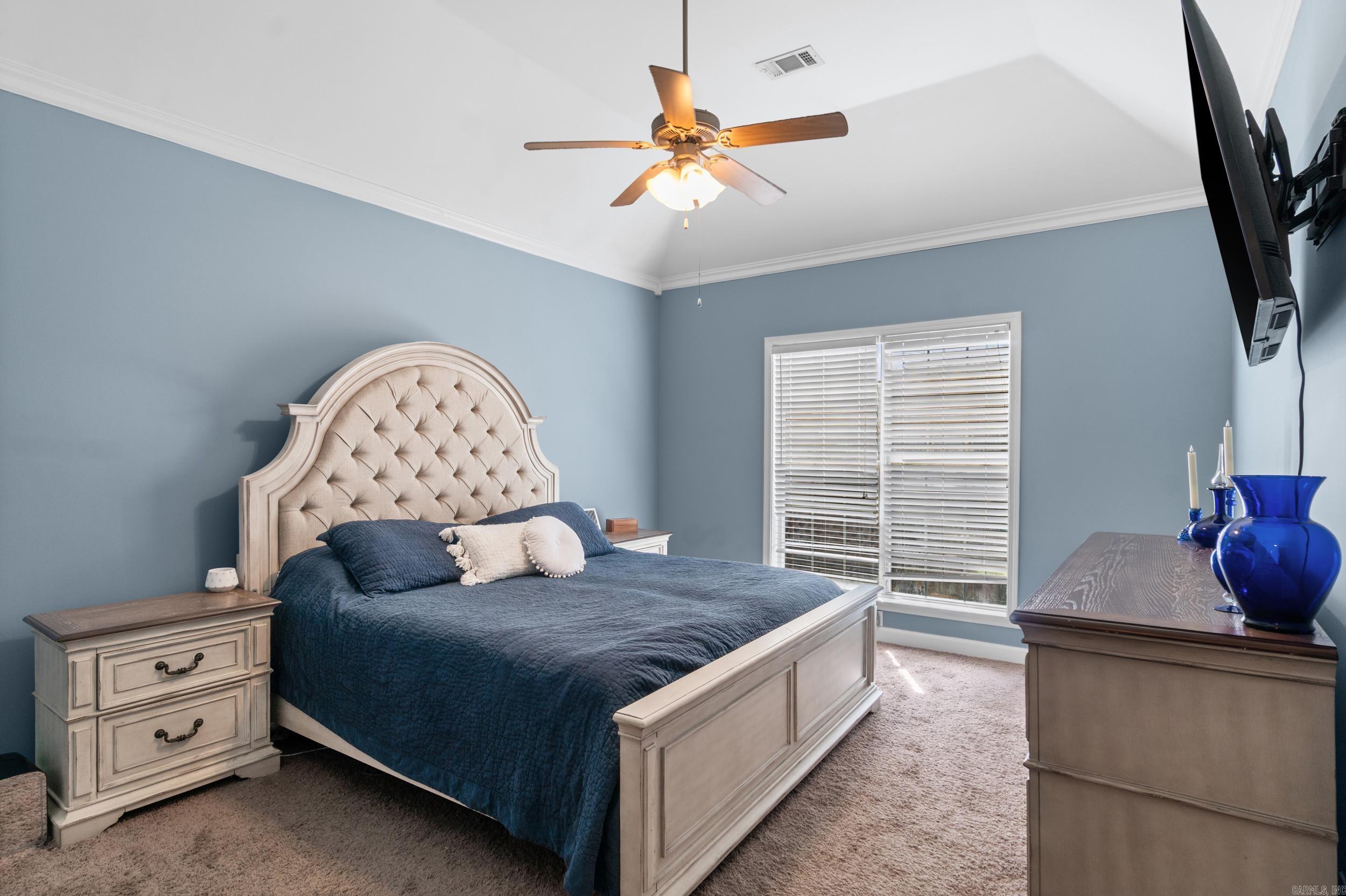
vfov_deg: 67.3
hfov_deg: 90.0
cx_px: 673
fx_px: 673
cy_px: 448
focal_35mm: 18
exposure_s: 1/3
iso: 250
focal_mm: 12
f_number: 9
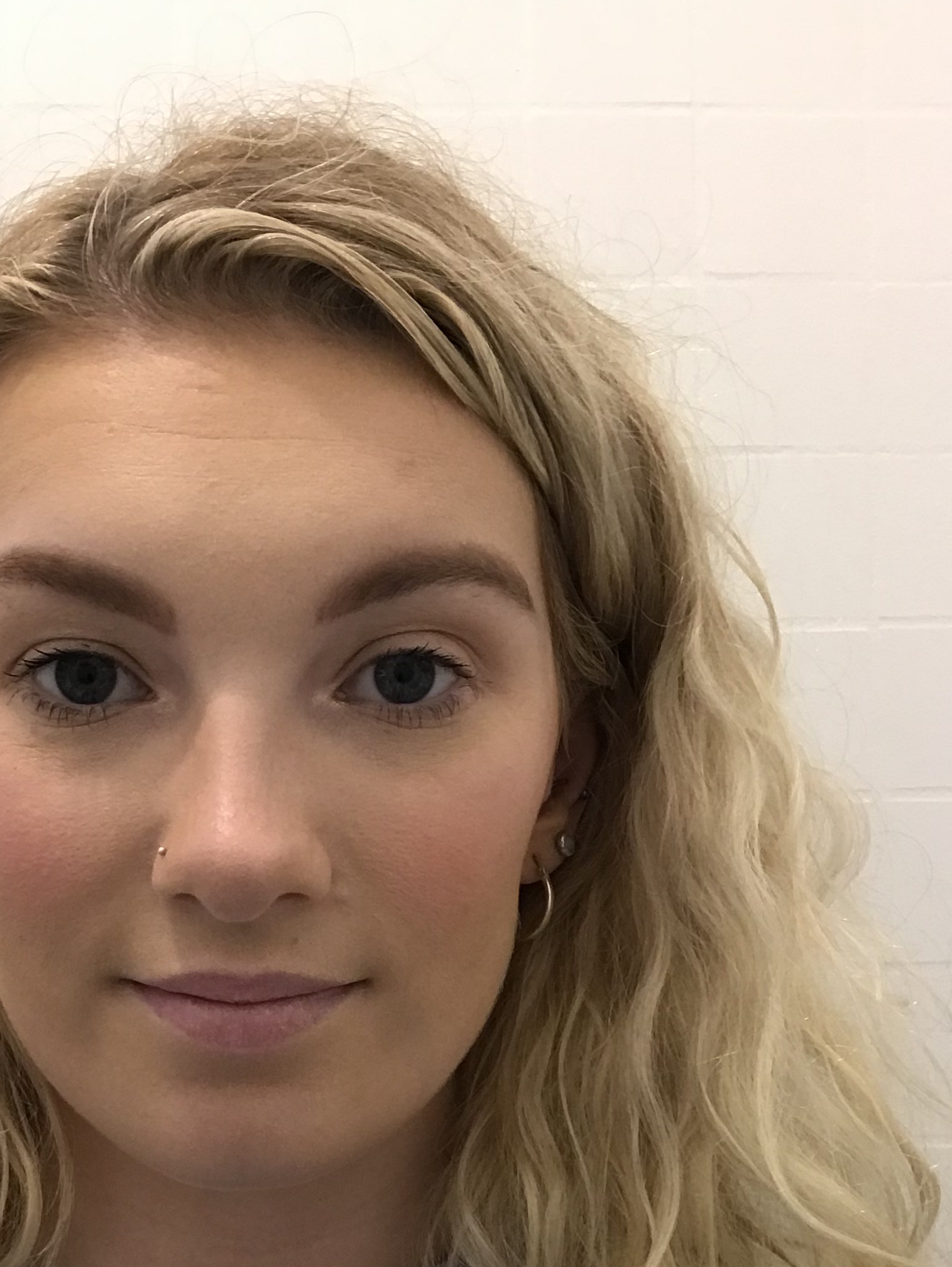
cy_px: 964
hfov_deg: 29.4
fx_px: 1795
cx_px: 284
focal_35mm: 49
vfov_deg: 37.8
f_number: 2.2
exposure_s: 1/33
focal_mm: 2.87
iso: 100
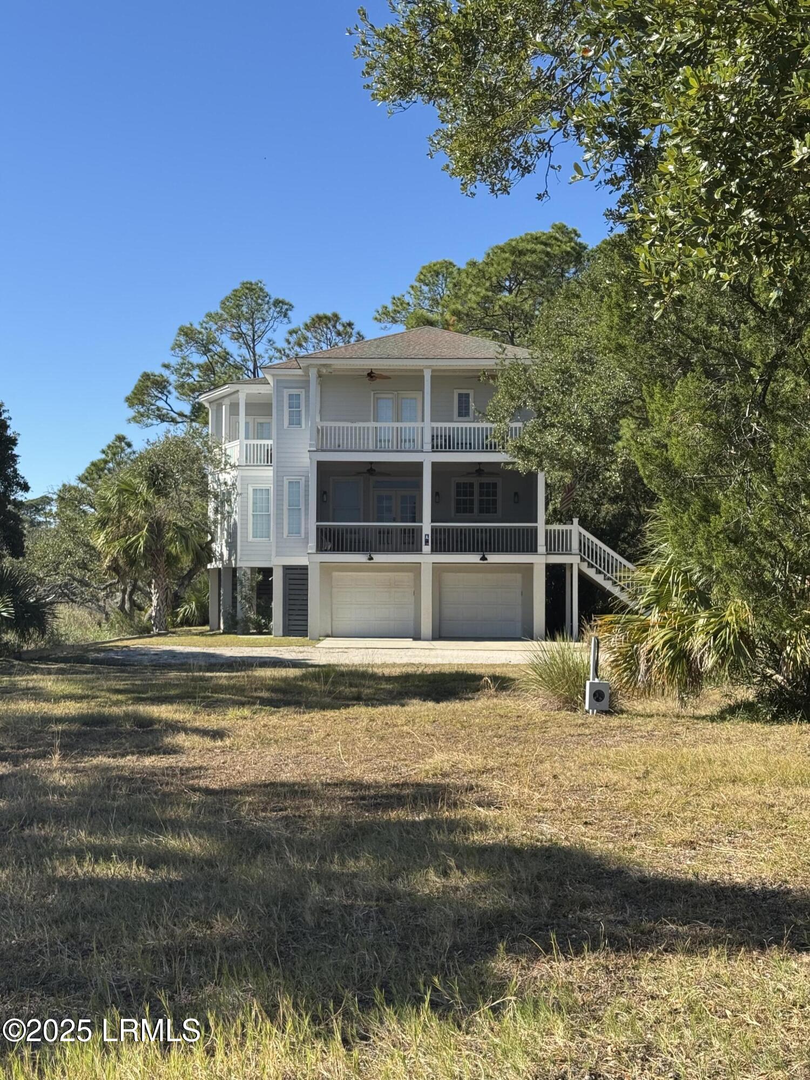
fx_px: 1498
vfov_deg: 39.7
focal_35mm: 48
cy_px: 540
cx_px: 405
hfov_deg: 30.3
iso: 64
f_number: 1.78
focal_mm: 6.76
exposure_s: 1/2110
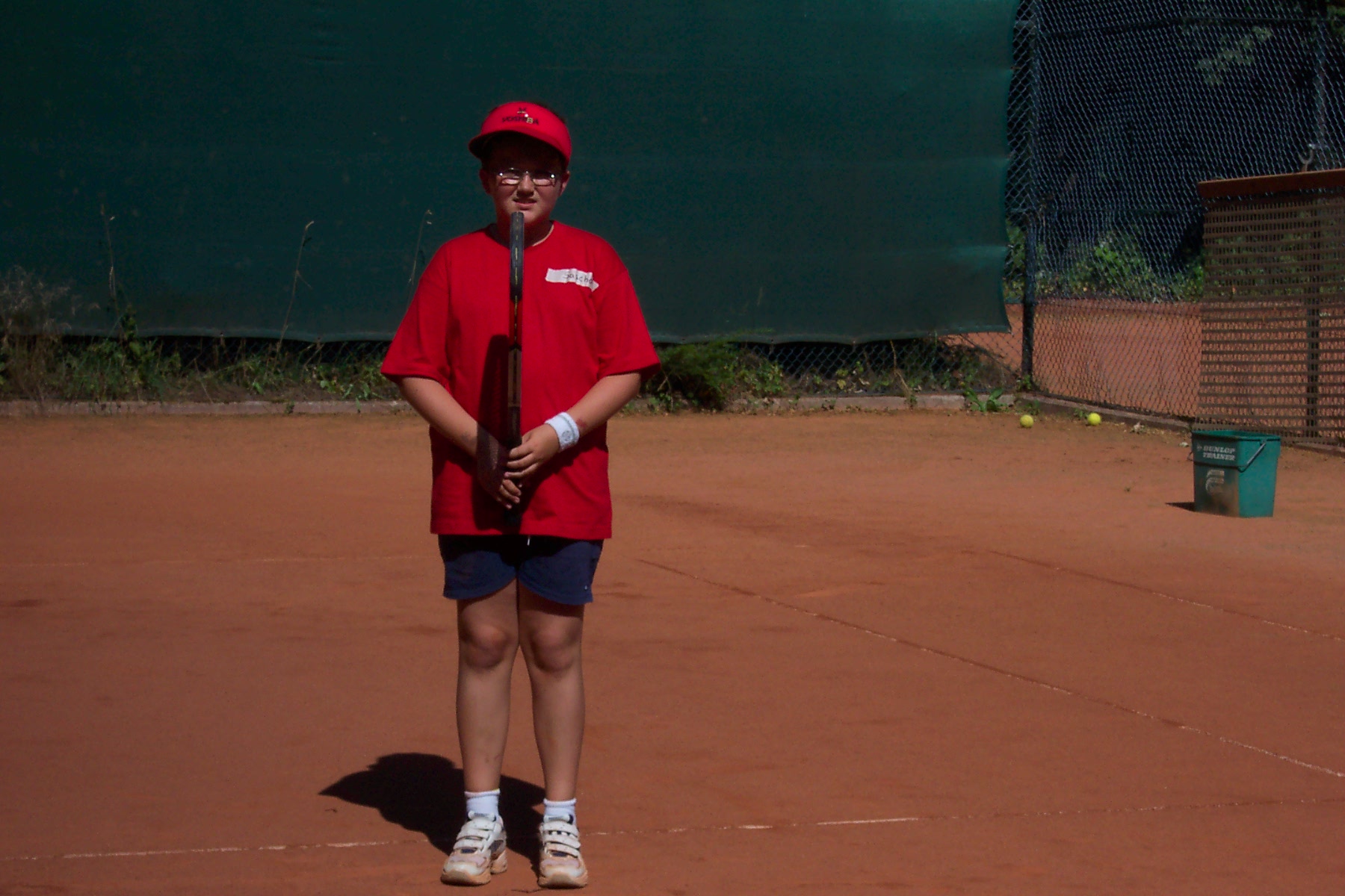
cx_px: 672
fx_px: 4259
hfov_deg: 17.9
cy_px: 448
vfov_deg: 12.0
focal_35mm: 114
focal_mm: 24
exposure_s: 1/700
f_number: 8
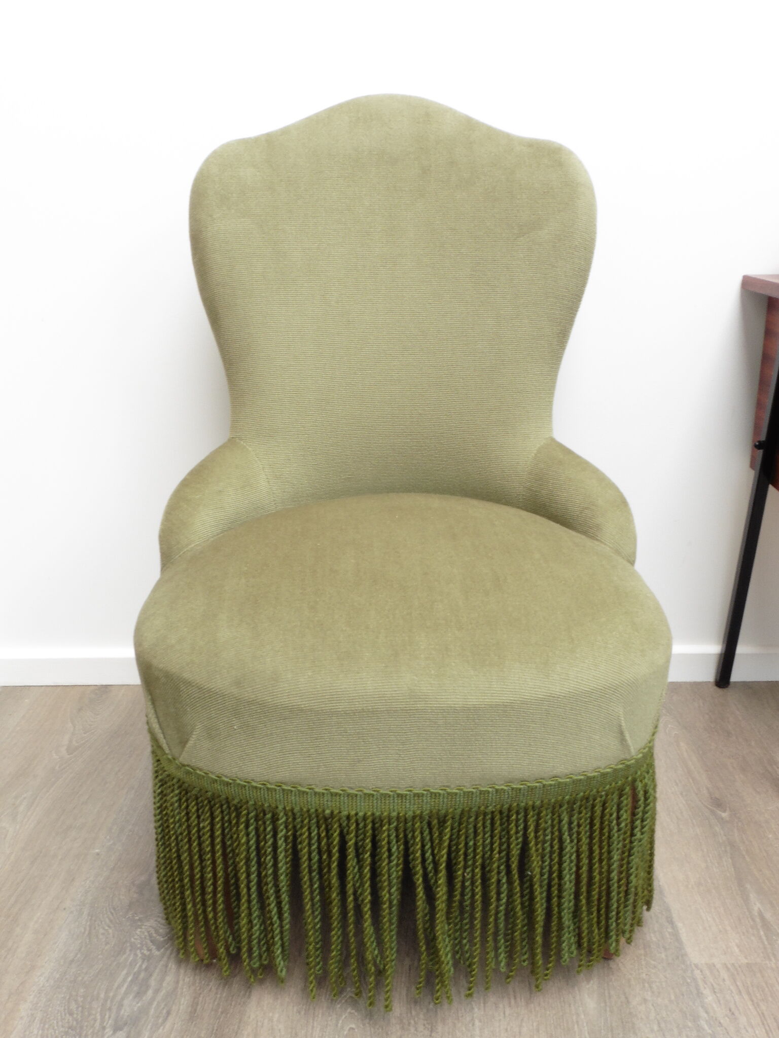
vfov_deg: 60.0
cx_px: 390
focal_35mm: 30
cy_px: 519
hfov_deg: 46.8
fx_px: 900
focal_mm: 5.4
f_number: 8
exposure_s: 1/25
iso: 100
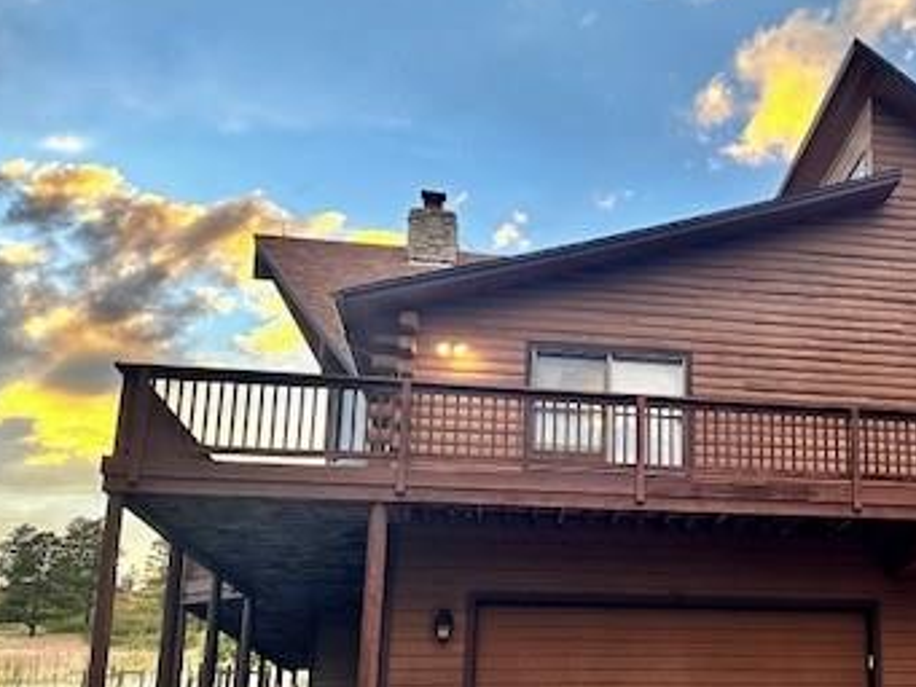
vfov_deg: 31.8
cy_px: 480
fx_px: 1191
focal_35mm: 45
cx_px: 755
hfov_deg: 40.1
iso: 64
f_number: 1.78
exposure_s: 1/158
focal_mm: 6.86
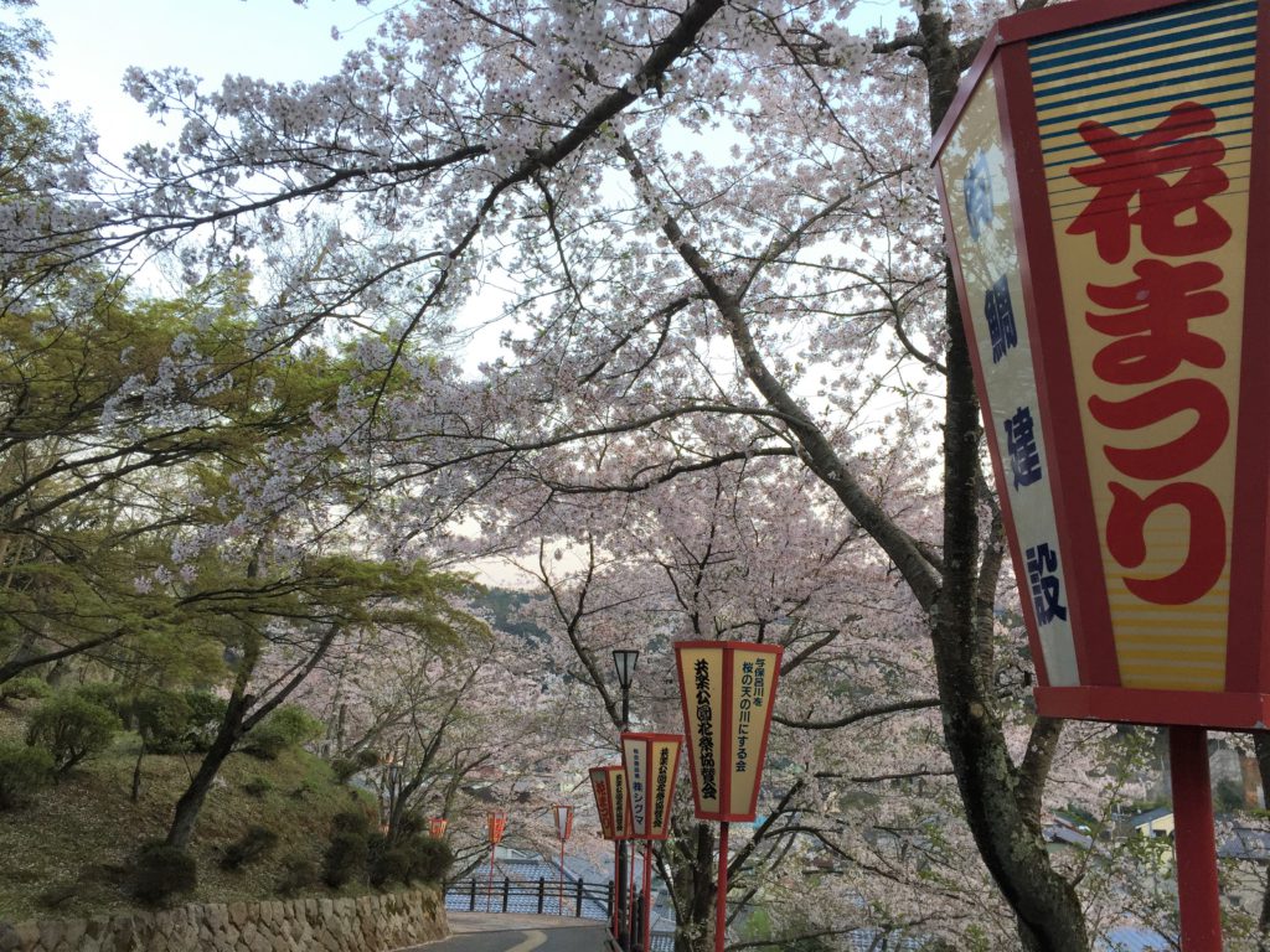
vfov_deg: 48.2
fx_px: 1064
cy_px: 476
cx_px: 635
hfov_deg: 61.7
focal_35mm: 29
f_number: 2.2
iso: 40
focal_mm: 4.15
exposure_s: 1/60
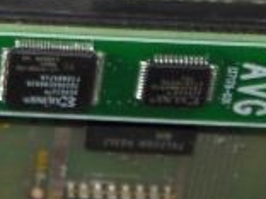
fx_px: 838
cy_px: -36
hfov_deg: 17.3
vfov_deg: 13.2
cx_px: -41
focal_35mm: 109
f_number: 7.2
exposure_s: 1/30
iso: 200
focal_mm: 6.8
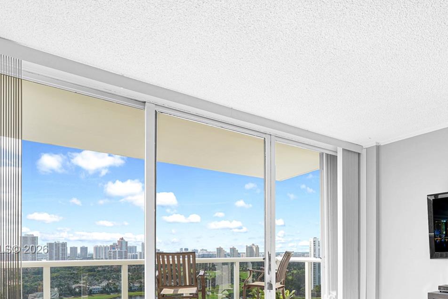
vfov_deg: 44.9
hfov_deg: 66.4
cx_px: 279
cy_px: 250
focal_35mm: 27
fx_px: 336
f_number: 8
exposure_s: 1/50
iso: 100
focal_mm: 16
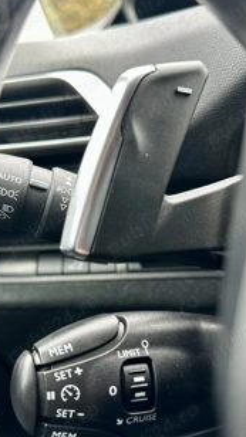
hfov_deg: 34.5
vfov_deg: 57.9
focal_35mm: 34
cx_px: 102
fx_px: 395
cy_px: 244
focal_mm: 6.86
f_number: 1.78
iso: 160
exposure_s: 1/121
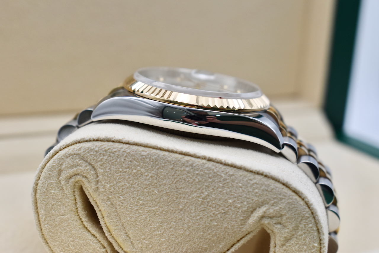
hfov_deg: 28.1
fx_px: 758
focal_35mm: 72
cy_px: 126
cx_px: 190
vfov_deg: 18.9
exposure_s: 1/125
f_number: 6.3
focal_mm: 48
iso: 400
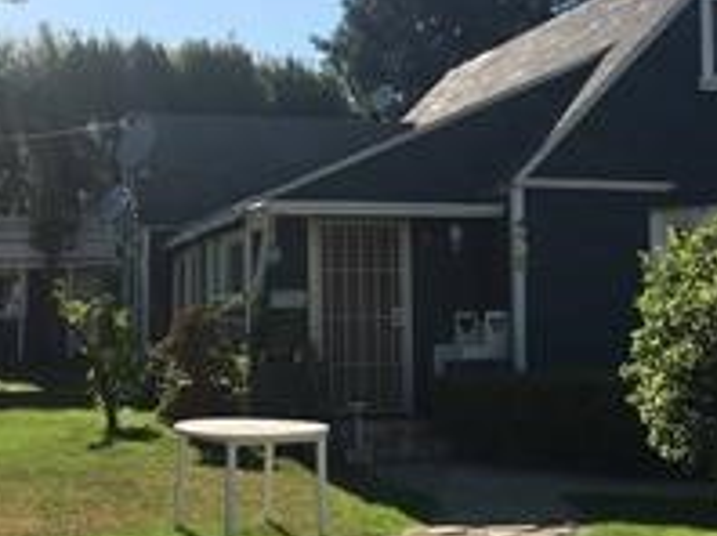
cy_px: 219
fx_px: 1365
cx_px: 380
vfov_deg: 22.2
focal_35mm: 66
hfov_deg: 29.4
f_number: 2.2
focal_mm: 4.15
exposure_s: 1/2137
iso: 25
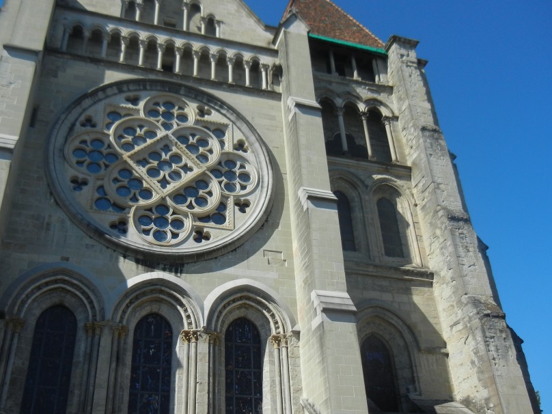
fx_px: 606
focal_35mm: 38
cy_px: 221
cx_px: 262
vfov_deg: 37.7
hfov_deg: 49.0
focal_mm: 5.4
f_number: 7
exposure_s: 1/379
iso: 160
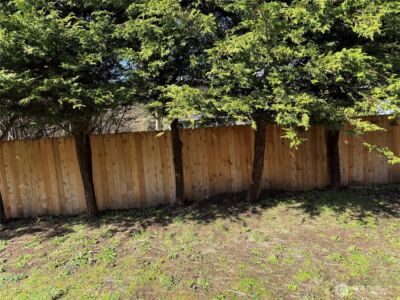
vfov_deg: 56.8
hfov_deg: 71.6
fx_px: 277
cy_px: 150
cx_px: 200
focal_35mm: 24
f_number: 1.78
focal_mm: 6.76
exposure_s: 1/1018
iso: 100
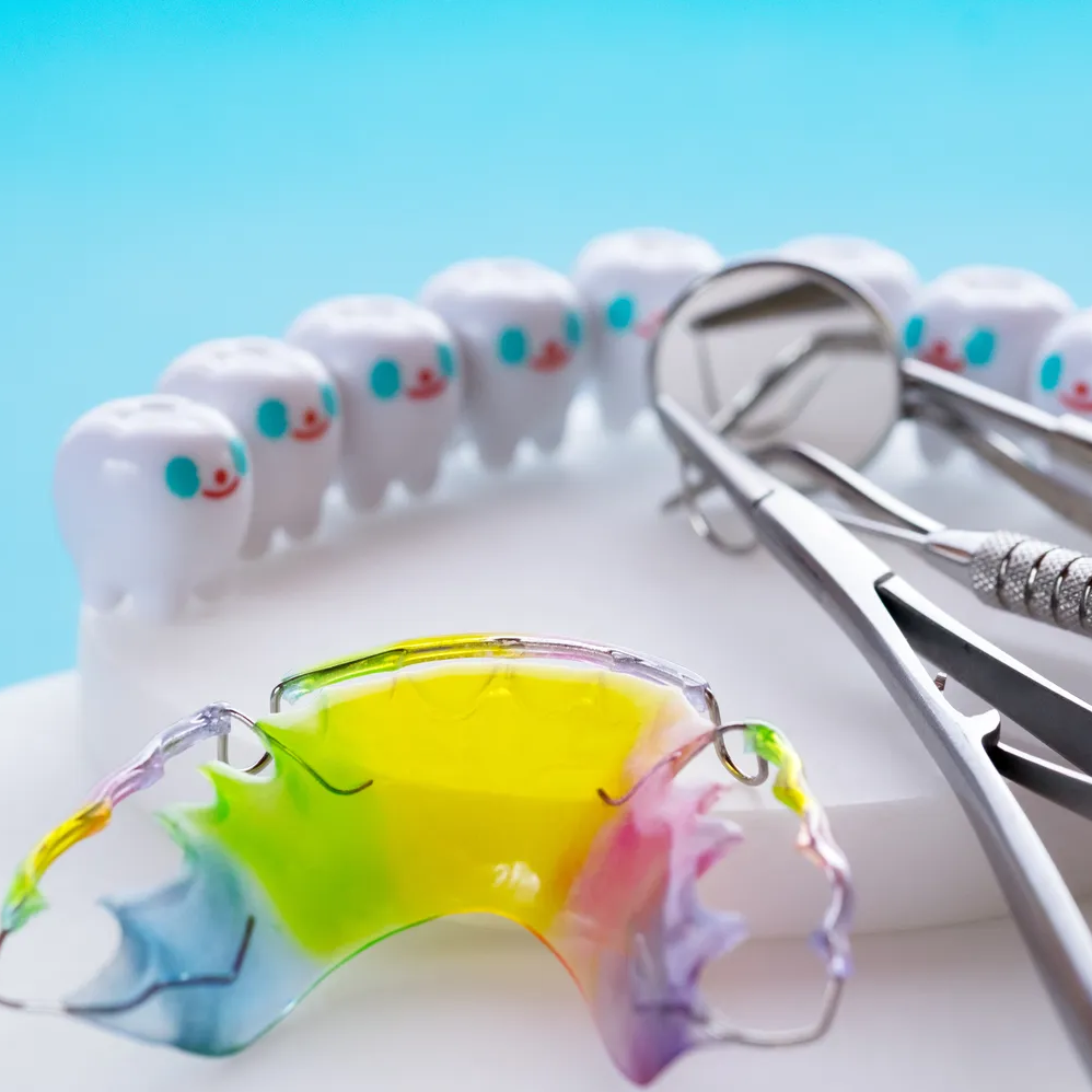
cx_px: 469
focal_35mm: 115
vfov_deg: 15.2
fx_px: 4104
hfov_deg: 15.1
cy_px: 546
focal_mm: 60
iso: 800
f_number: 6.4
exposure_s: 1/9
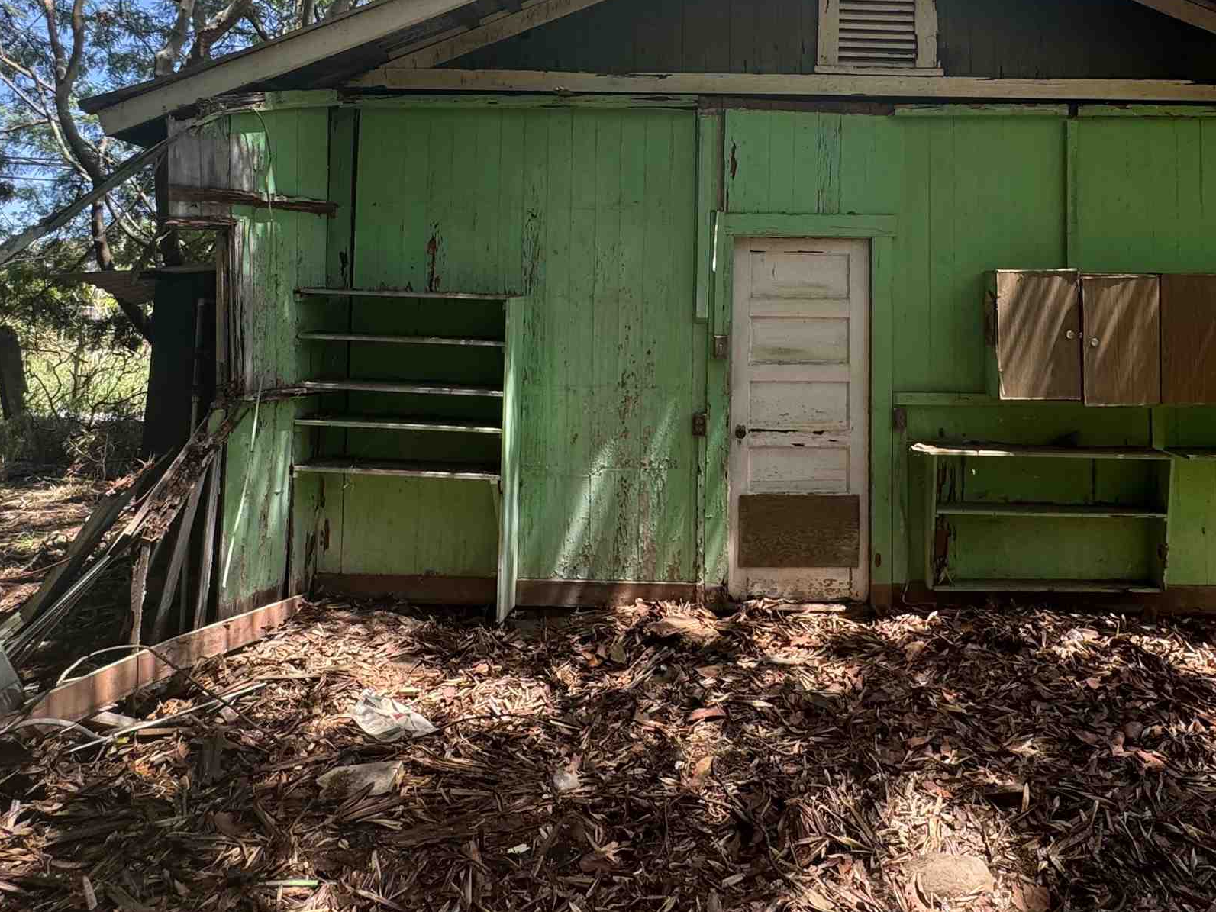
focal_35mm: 27
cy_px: 237
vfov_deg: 49.5
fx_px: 949
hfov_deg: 64.6
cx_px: 741
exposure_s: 1/125
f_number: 2.2
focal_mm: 2.22
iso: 40
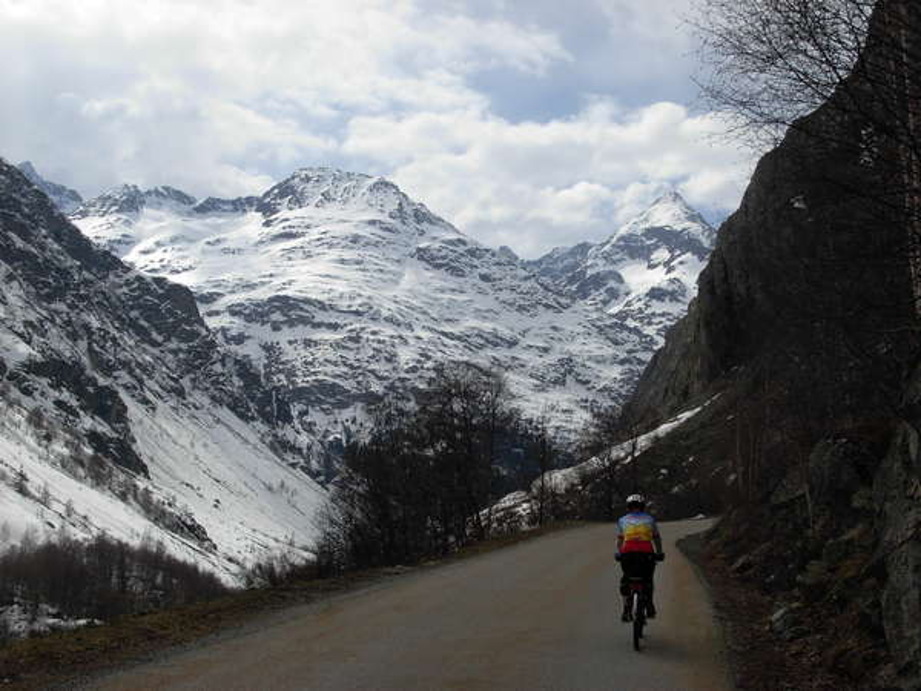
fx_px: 1197
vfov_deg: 32.2
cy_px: 346
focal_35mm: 45
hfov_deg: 42.1
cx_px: 460
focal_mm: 7.5
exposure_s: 1/1773
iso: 79
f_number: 5.3
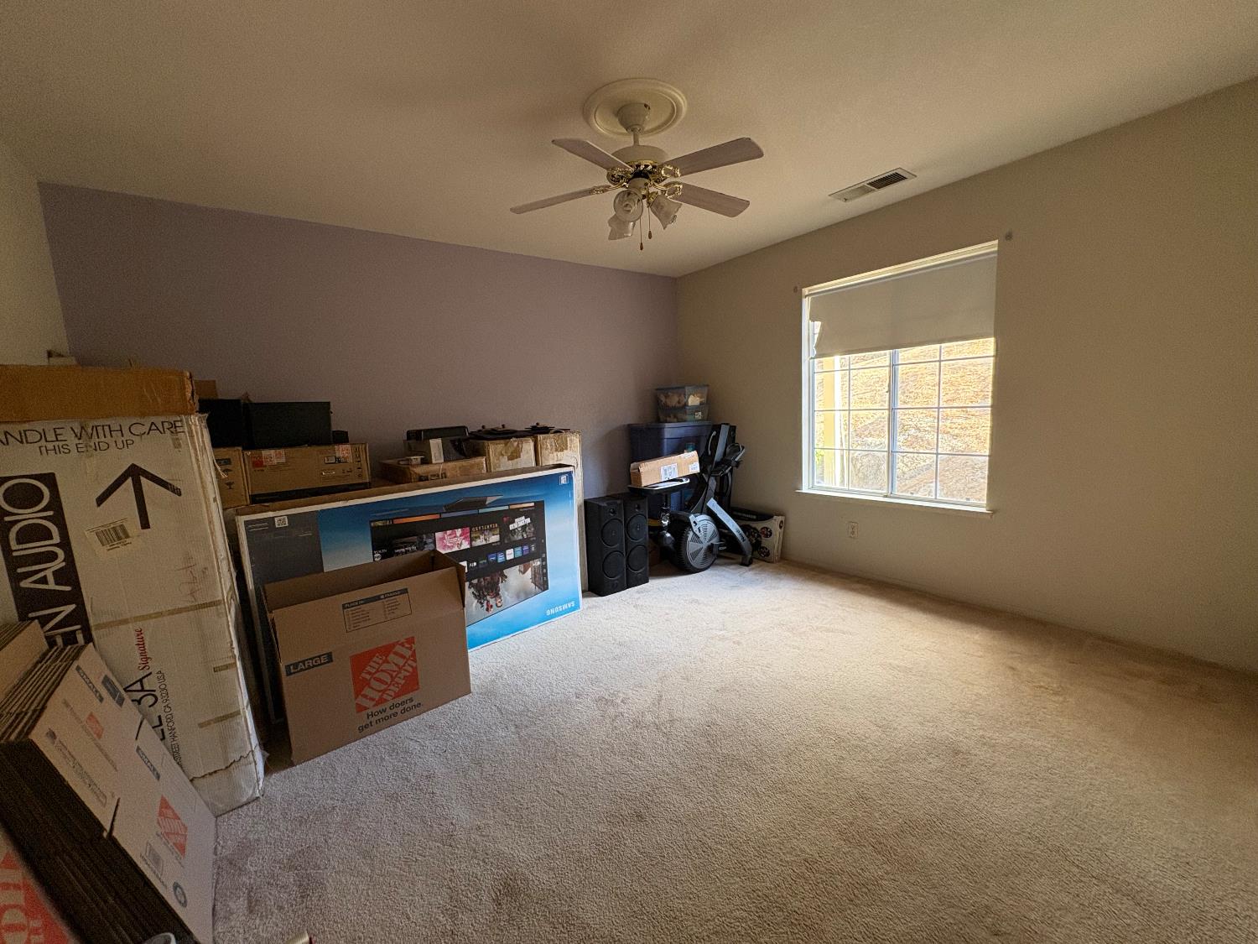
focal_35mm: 14
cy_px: 472
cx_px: 629
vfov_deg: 85.7
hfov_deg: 102.1
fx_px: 509
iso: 250
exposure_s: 1/66
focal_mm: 2.22
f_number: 2.2
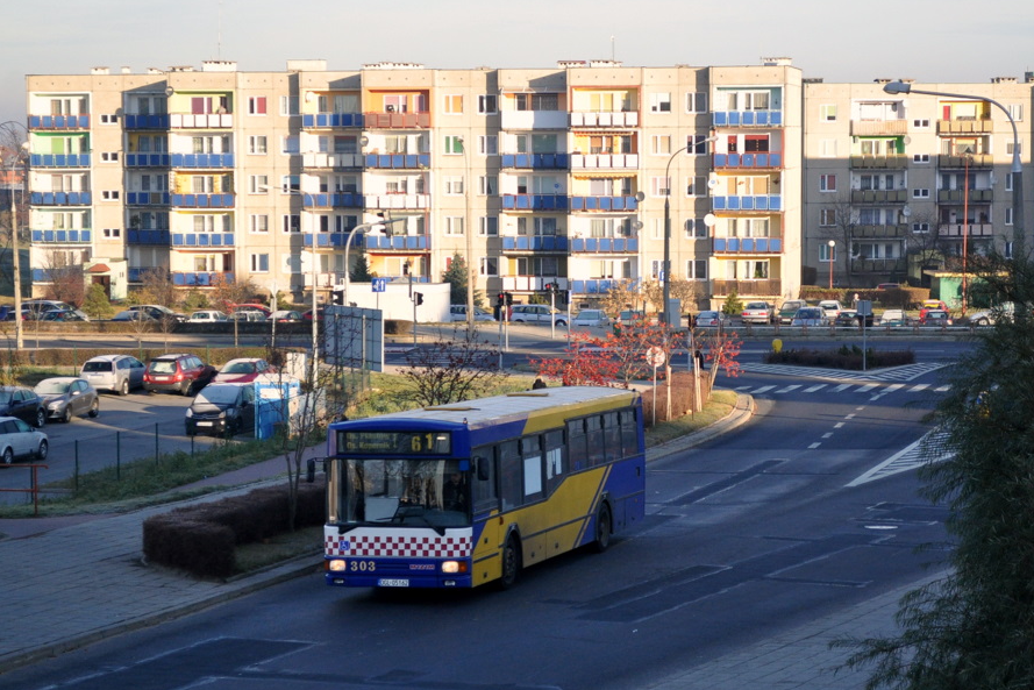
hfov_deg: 24.3
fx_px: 2399
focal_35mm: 84
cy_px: 344
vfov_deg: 16.4
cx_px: 519
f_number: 5.6
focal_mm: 55
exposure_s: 1/1000
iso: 800
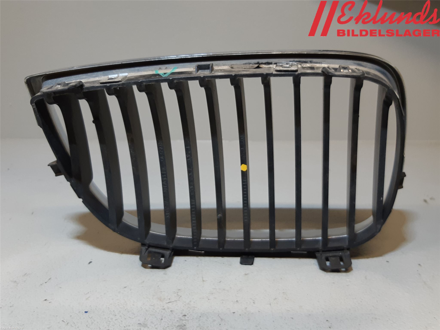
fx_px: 330
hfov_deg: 67.3
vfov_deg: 53.1
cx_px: 220
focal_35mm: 26
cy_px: 165
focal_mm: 3.93
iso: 80
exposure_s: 1/50
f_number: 1.7
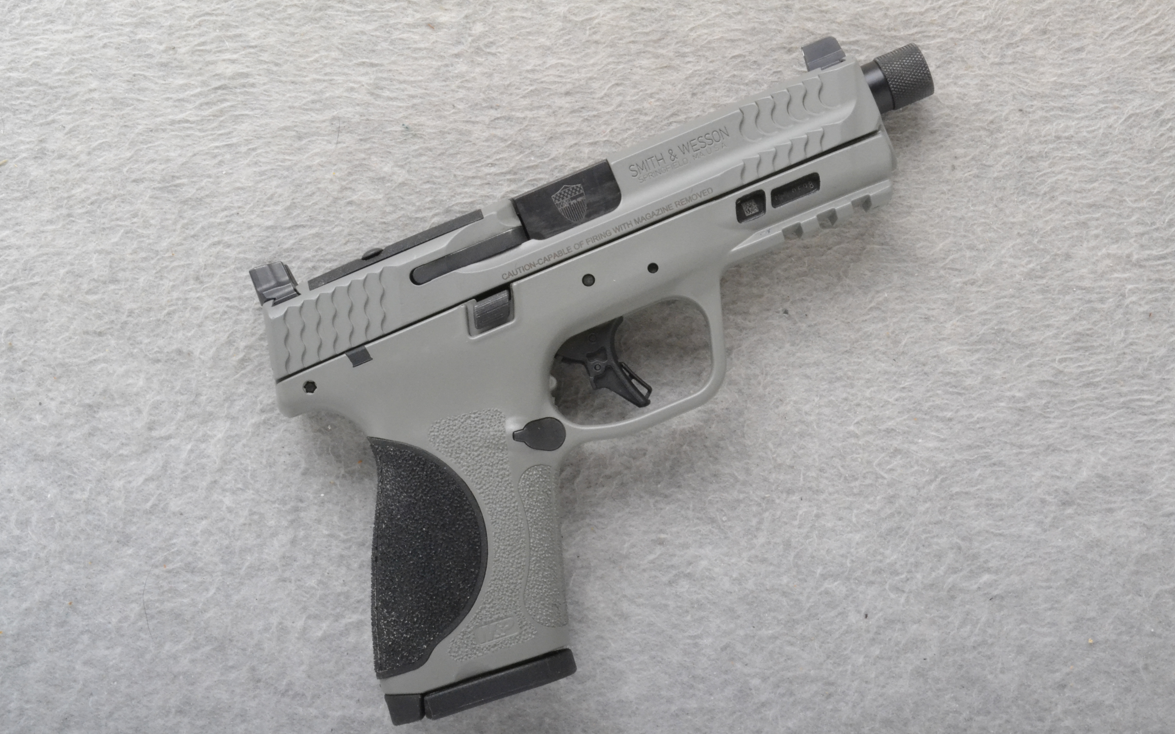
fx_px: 2082
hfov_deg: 31.5
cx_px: 581
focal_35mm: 65
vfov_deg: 20.0
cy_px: 356
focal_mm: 42
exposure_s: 1/160
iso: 3200
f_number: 20
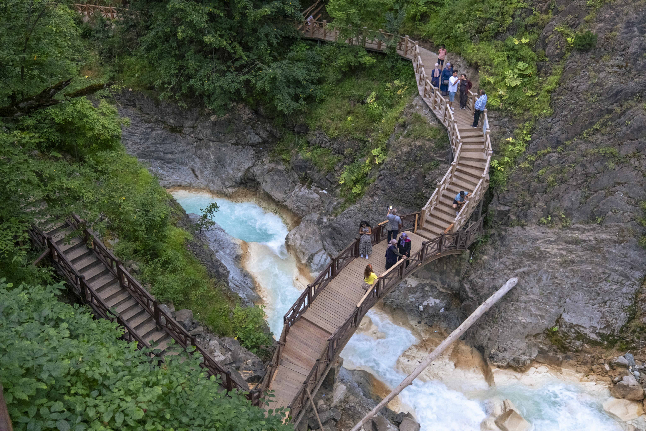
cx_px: 323
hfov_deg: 48.5
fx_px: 718
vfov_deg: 33.4
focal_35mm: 40
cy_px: 216
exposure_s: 1/50
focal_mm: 26.6
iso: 1600
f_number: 2.8
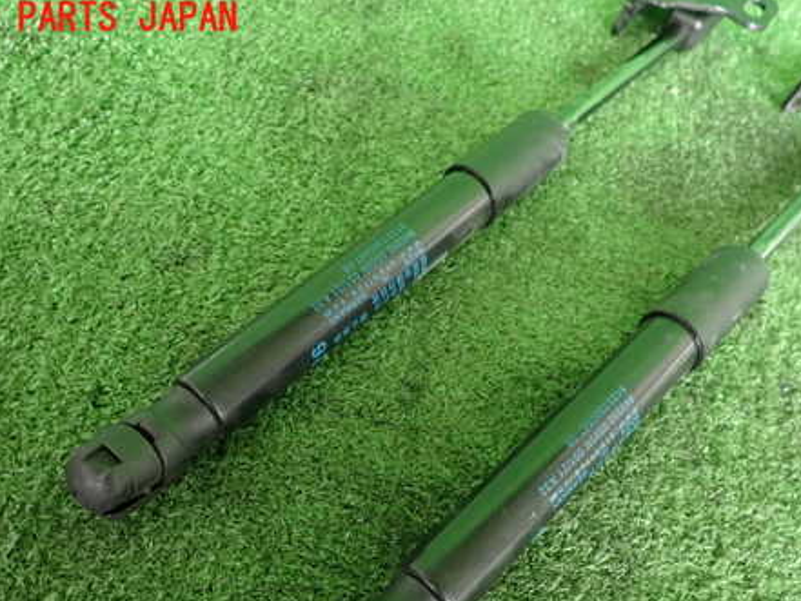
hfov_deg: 53.8
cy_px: 405
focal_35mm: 34
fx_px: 787
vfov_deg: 41.2
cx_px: 452
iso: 250
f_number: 2
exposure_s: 1/30
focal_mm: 4.5
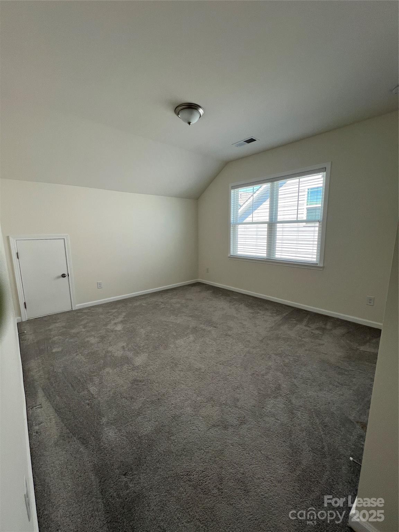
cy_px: 266
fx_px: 200
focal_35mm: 13
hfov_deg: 89.9
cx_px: 200
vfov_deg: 106.2
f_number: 1.8
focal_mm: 1.57
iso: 64
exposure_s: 1/99
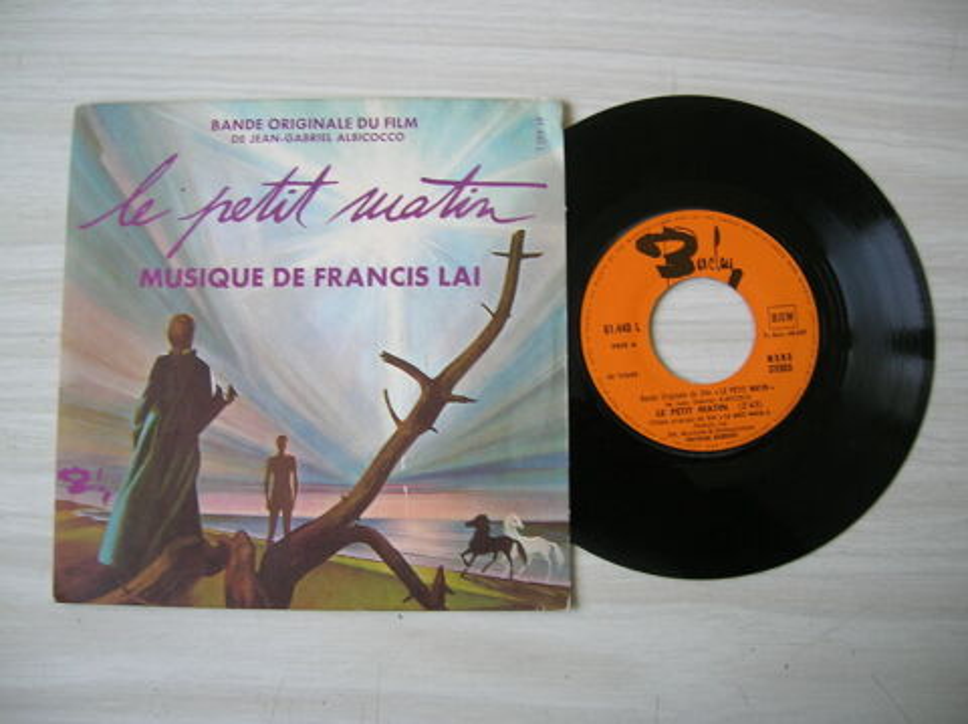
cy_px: 362
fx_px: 950
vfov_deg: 41.7
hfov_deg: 54.0
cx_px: 484
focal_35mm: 34
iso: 50
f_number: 2.9
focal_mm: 5.7
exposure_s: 1/10.5
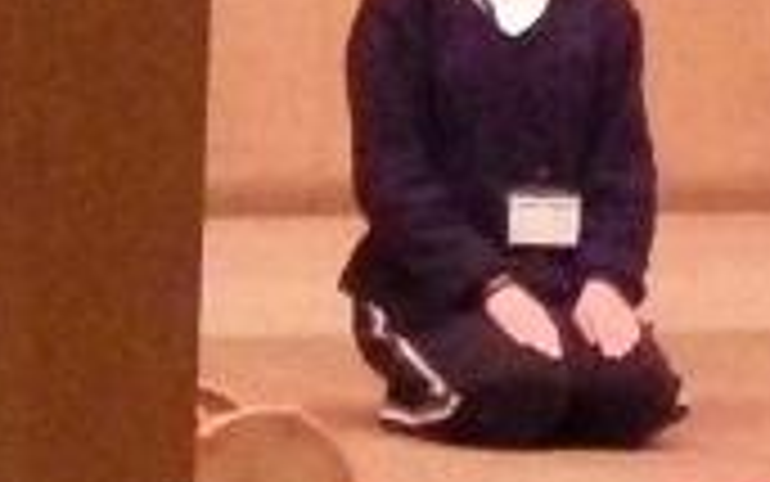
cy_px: -428
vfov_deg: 2.0
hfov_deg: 3.3
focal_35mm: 640
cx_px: 1653
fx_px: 13435
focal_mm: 18.4
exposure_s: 1/13
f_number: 4.6
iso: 1600
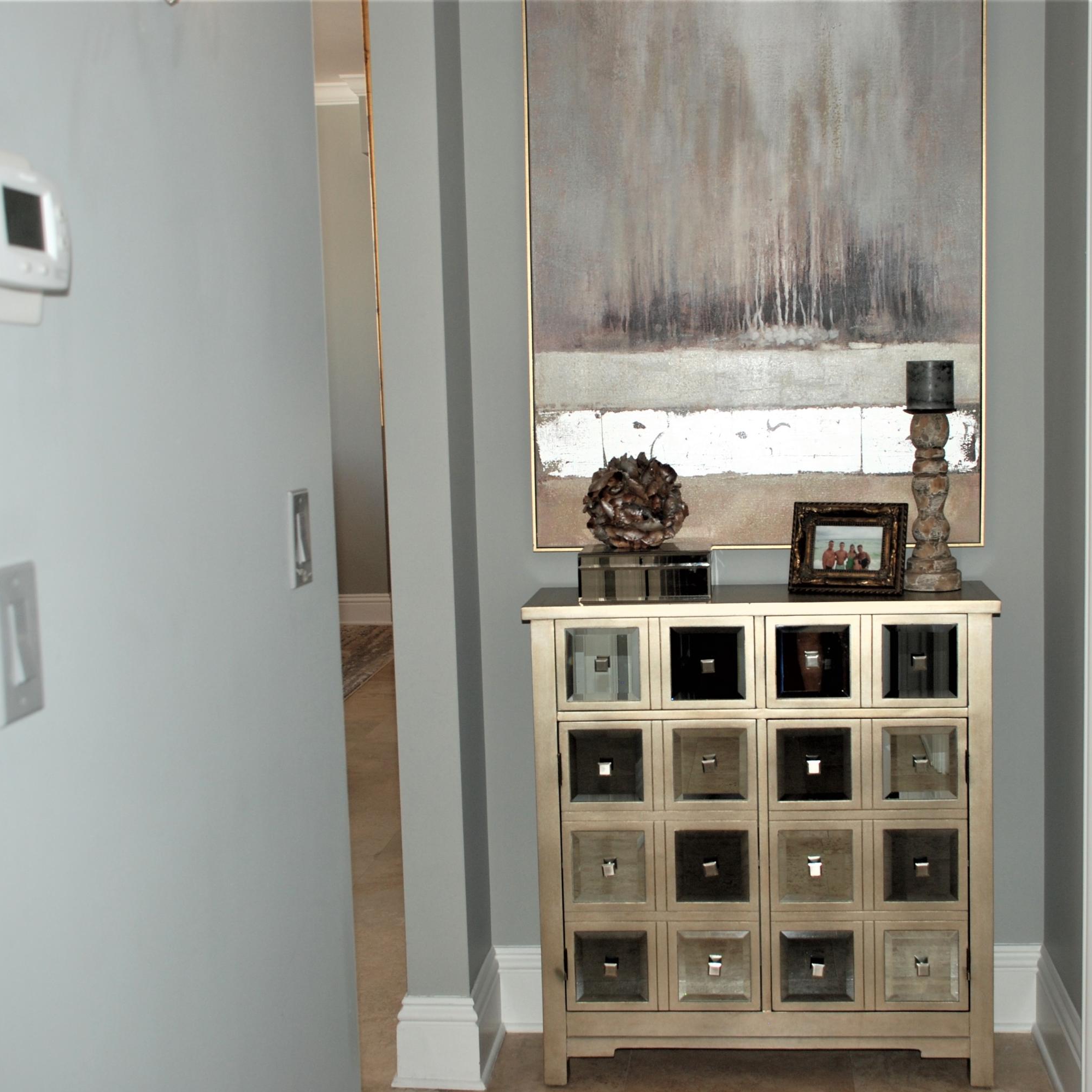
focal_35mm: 46
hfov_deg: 36.7
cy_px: 548
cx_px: 652
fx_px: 1642
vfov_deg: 36.8
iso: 200
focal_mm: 24
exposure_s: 1/60
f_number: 4
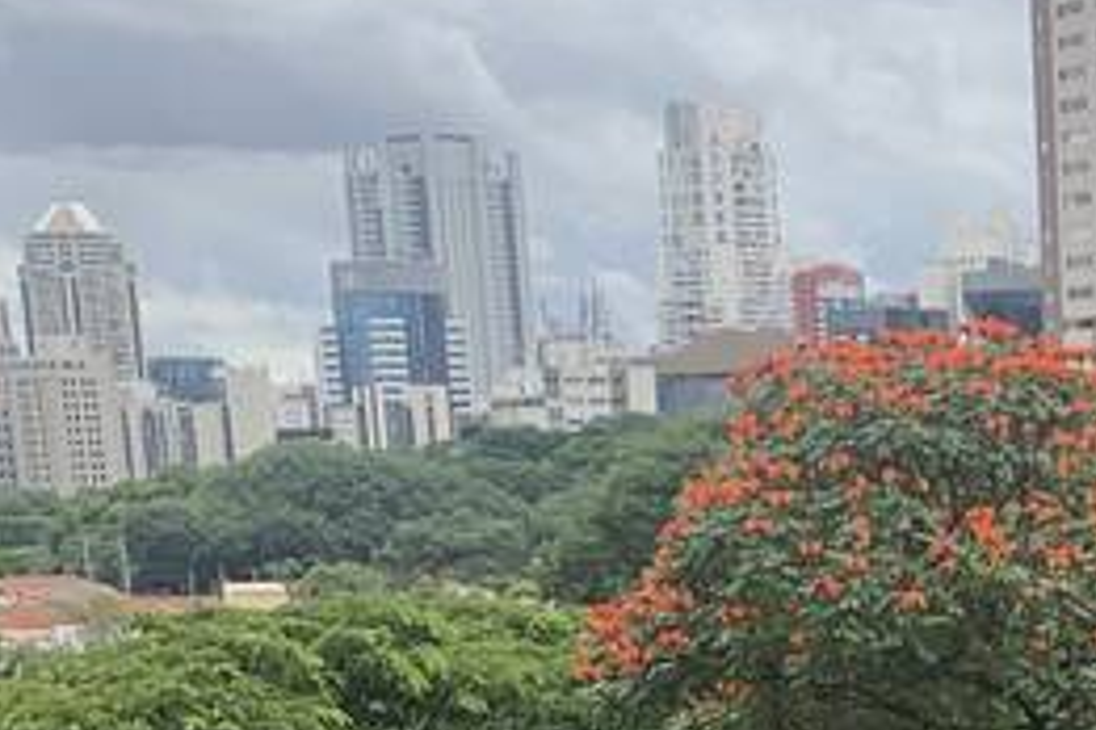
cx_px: 1482
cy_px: 1536
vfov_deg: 11.0
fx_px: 3410
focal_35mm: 112
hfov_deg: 17.0
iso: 25
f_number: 1.8
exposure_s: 1/1332
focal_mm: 4.25
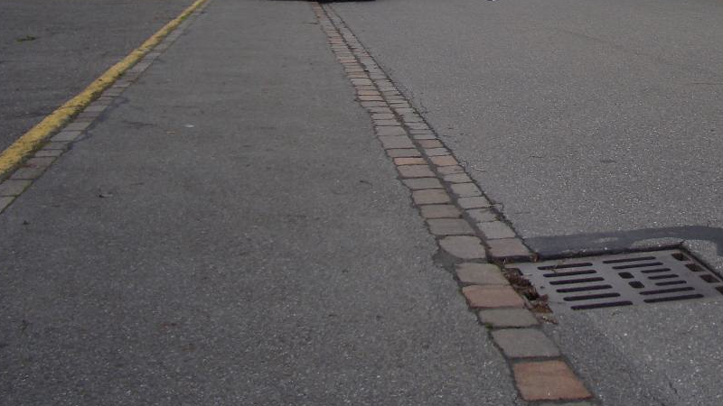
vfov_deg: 19.3
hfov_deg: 33.4
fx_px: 1169
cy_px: 20
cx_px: 572
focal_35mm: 61
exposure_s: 1/250
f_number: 4.3
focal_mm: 5.8
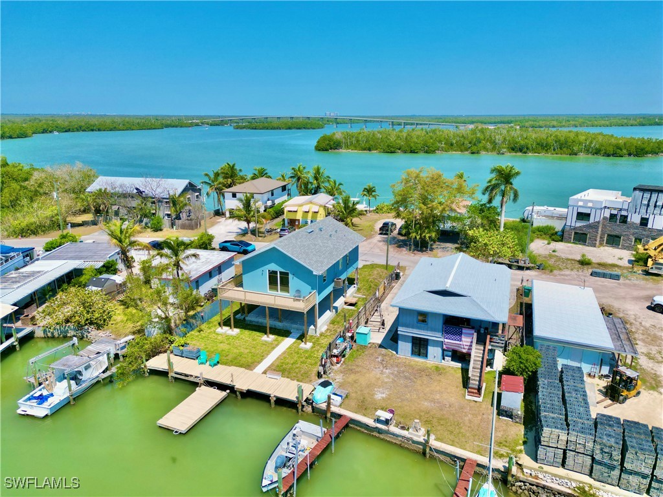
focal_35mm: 24
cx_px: 332
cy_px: 248
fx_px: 460
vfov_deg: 56.8
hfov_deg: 71.6
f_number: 1.7
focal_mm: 6.72
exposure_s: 1/4000
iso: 110
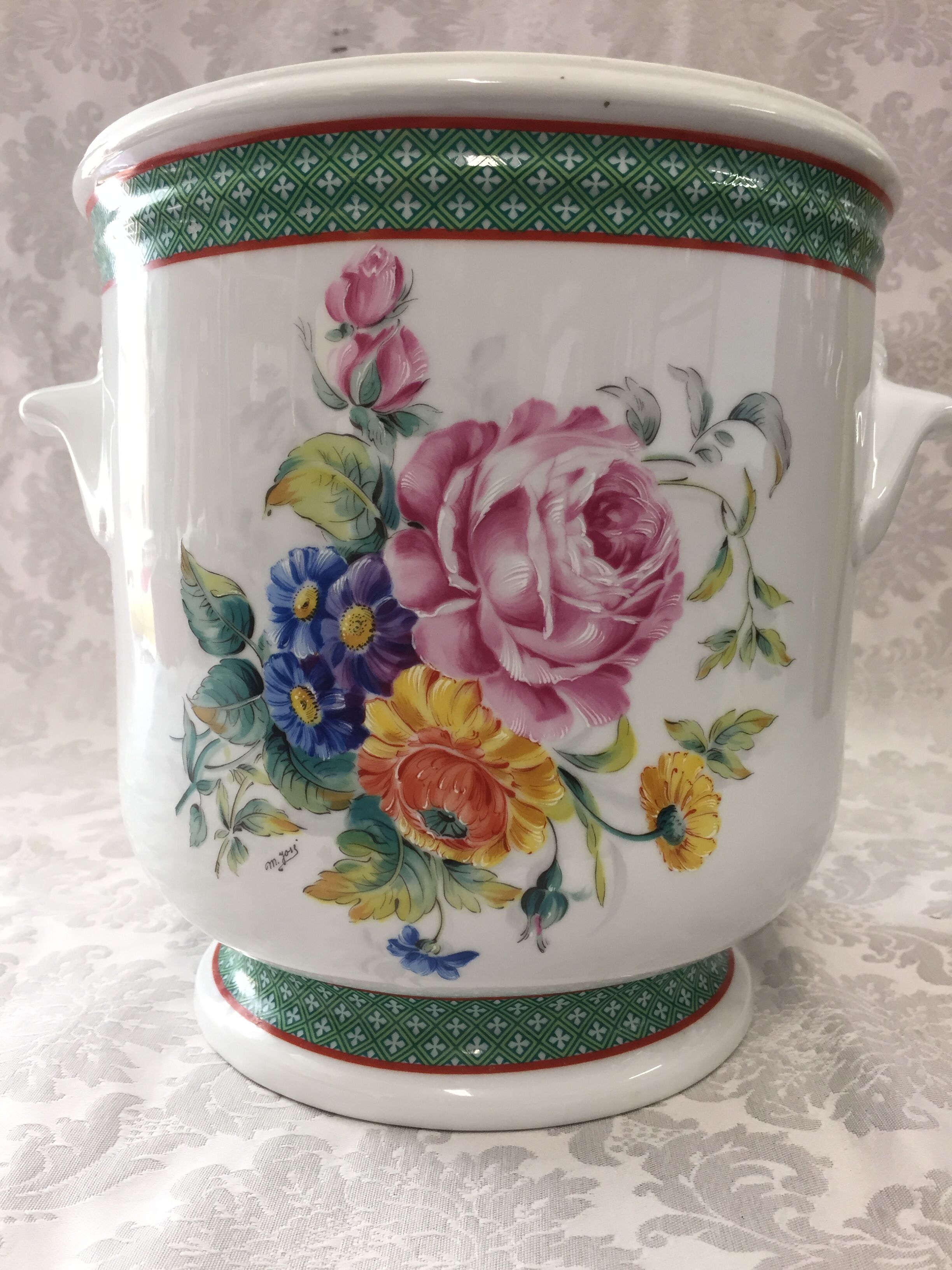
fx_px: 1063
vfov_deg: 61.7
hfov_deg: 48.2
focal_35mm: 29
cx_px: 476
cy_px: 635
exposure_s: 1/33
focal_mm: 4.15
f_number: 2.2
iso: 32
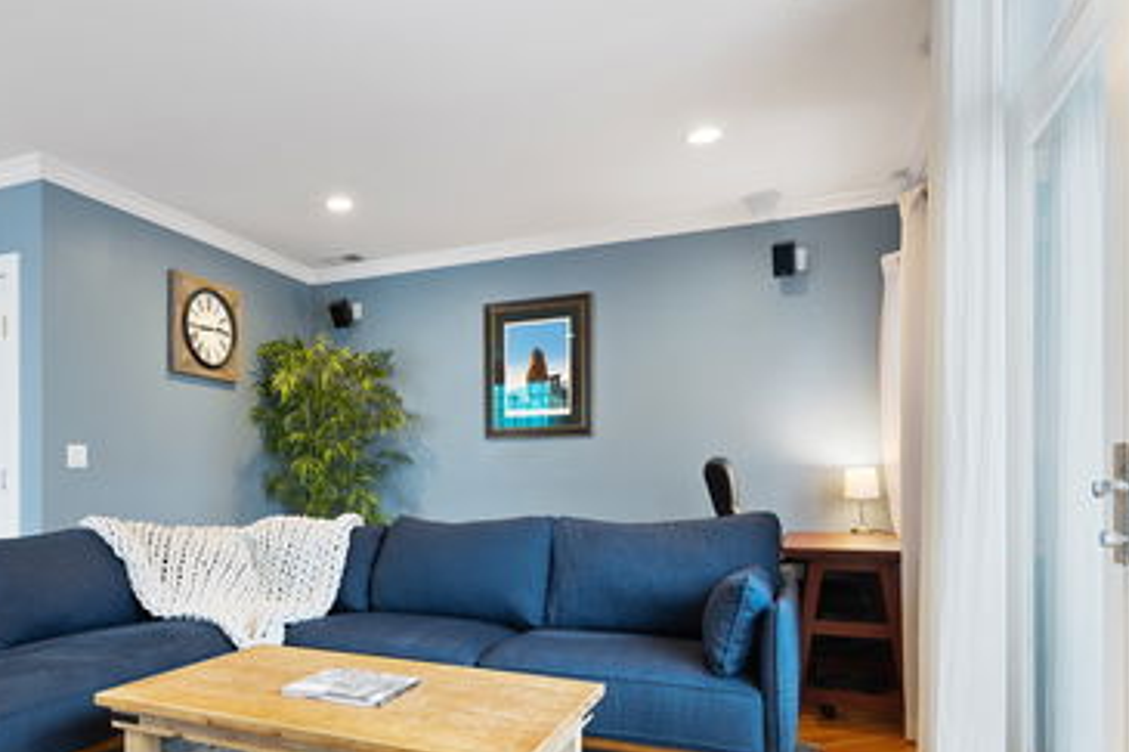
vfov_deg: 50.5
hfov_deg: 70.1
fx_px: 784
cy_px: 489
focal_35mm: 25
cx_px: 405
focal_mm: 19
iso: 200
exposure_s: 1.3
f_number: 8
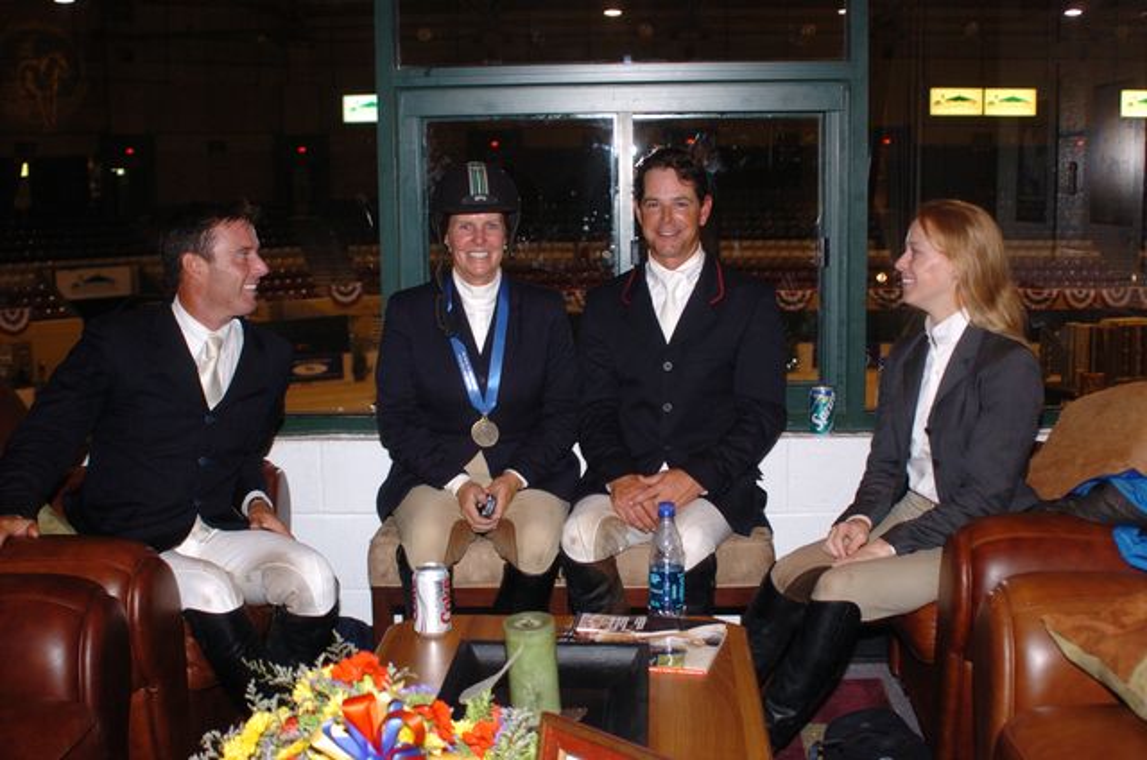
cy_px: 380
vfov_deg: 31.8
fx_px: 1335
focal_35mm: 42
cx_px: 574
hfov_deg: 46.5
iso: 400
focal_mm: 28
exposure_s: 1/125
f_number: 3.5
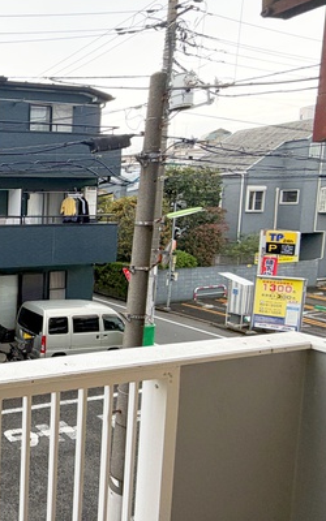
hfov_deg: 32.4
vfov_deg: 70.3
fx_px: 370
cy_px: 239
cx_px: -120
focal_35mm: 26
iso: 50
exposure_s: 1/121
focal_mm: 2.22
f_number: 2.2
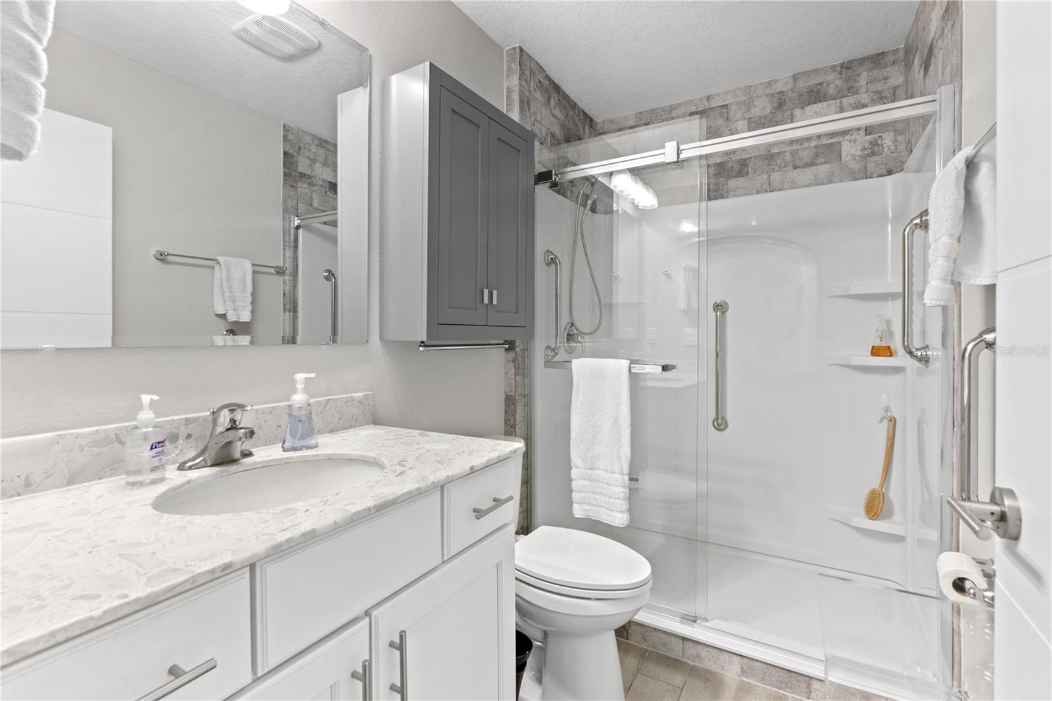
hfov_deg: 96.7
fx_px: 467
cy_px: 350
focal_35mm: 16
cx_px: 526
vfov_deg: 73.7
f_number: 8
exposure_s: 1/1.67
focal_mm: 16
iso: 400
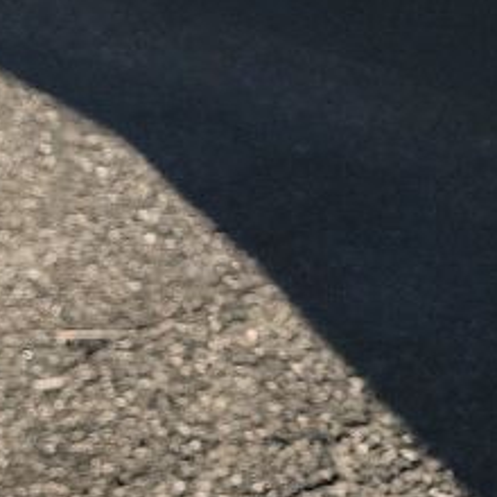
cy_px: -402
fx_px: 2502
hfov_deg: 9.6
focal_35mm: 154
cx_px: 1340
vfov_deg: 10.6
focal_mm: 6.7
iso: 50
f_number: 1.8
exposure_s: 1/712
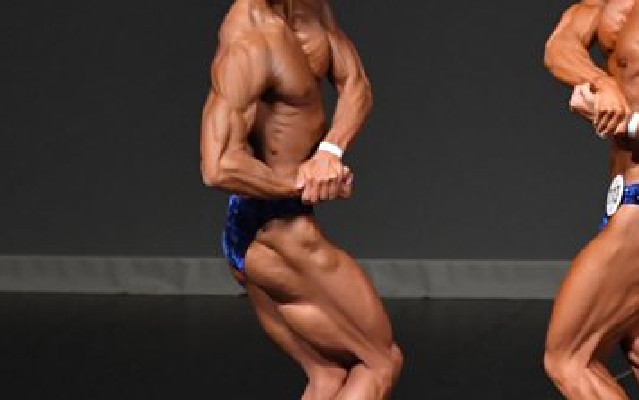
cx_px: 609
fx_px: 12210
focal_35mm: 701
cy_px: 204
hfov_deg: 3.0
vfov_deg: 1.9
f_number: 5.6
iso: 4000
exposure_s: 1/400
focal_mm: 210
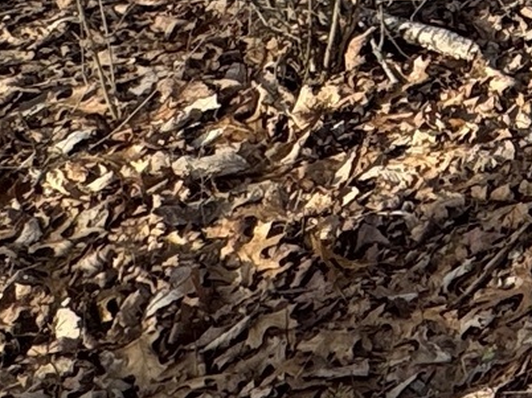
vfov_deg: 11.5
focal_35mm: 107
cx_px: 1371
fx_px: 1643
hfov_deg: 12.8
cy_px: -549
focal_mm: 2.22
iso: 50
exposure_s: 1/636
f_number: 2.2
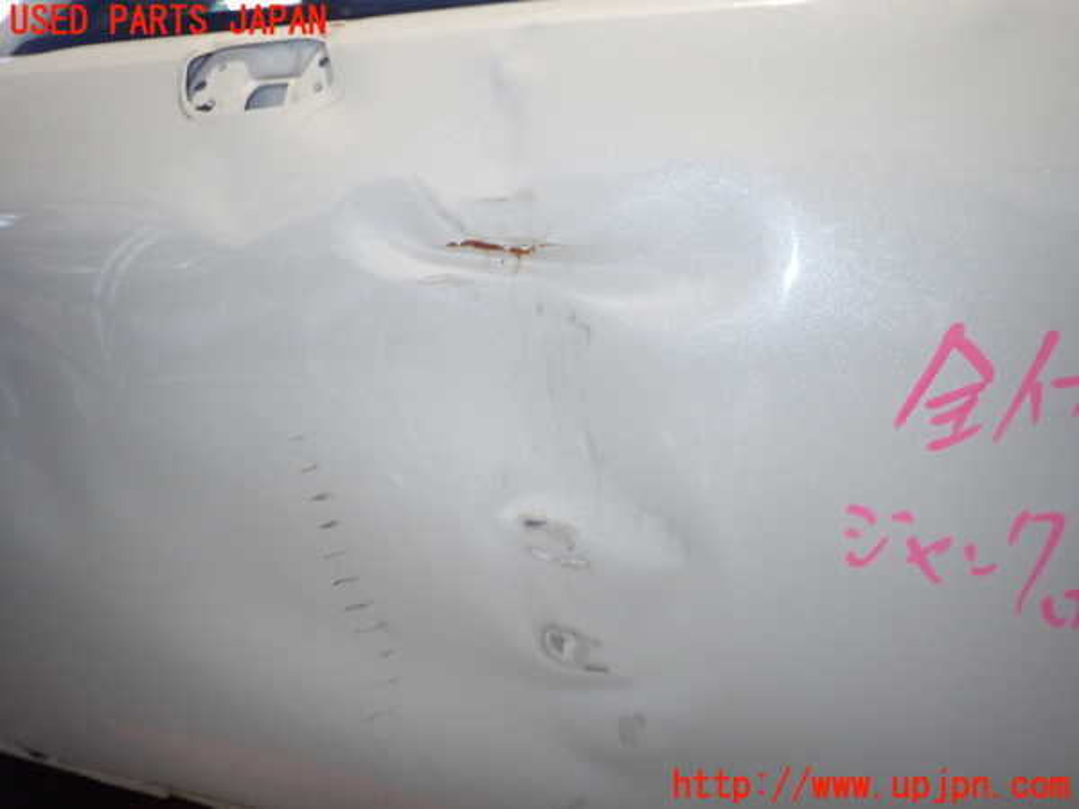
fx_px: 779
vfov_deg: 54.9
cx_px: 540
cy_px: 404
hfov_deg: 69.4
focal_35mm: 25
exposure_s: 1/100
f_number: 2
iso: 400
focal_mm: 4.5
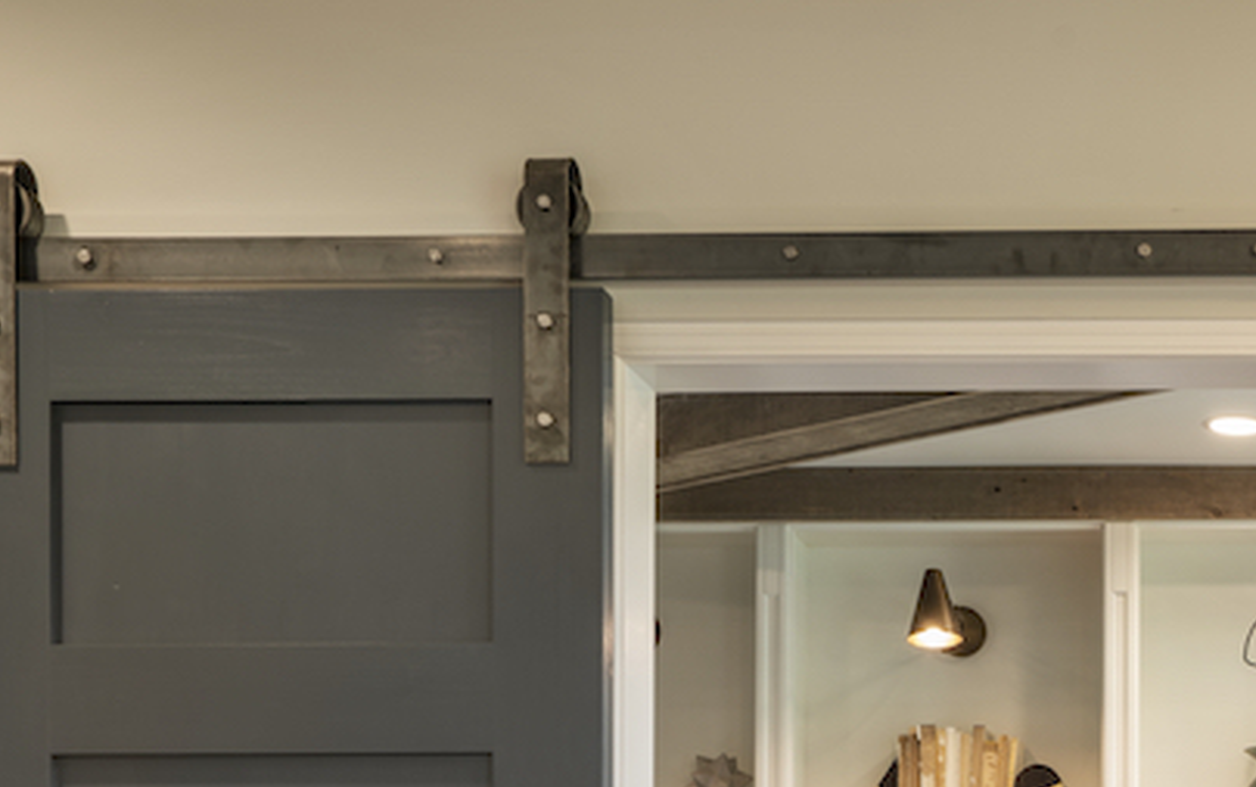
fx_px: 1986
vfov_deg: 19.8
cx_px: 1293
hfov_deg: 32.0
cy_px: 1134
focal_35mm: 58
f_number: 11
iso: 50
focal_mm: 20
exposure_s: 1/2
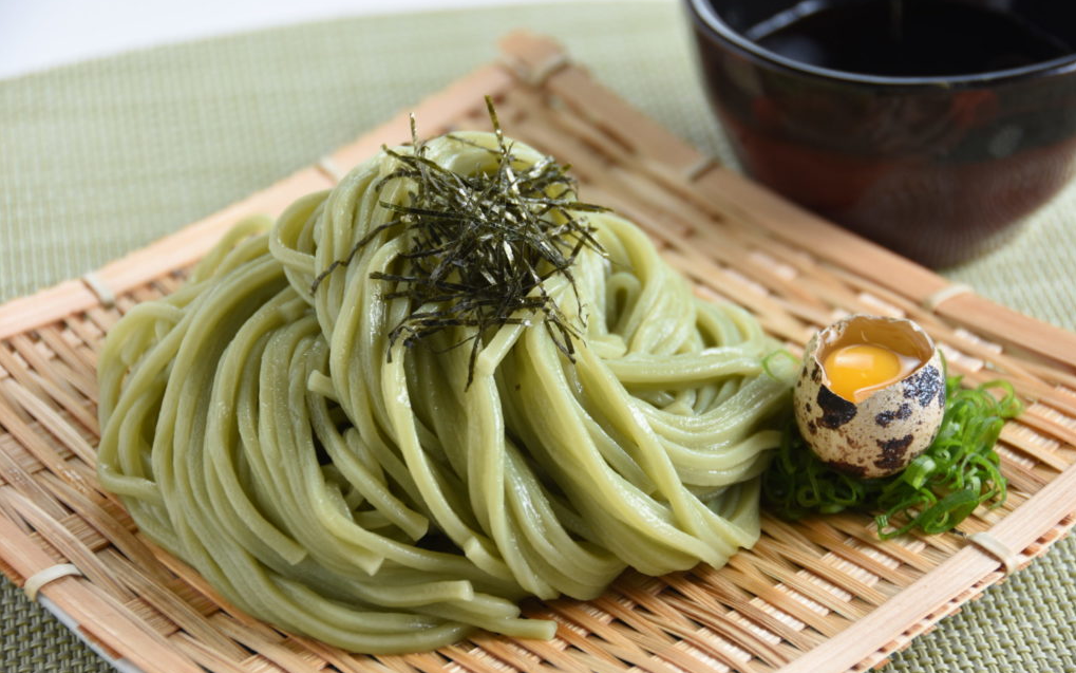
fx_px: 3695
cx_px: 540
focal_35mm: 126
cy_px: 329
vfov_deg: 10.4
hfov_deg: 16.6
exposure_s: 1/125
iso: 250
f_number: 5.6
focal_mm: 82
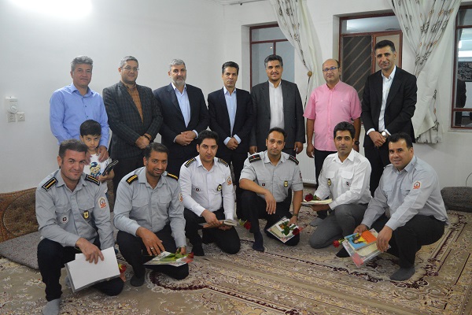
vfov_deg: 40.0
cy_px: 158
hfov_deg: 57.2
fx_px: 433
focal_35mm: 33
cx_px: 236
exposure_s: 1/250
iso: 3200
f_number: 3.8
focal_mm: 22
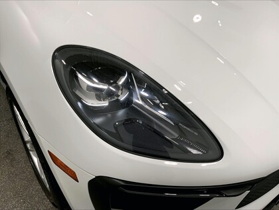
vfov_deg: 48.2
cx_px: 140
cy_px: 105
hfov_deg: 61.7
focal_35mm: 29
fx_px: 234
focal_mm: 3
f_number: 1.8
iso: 16
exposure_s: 1/457
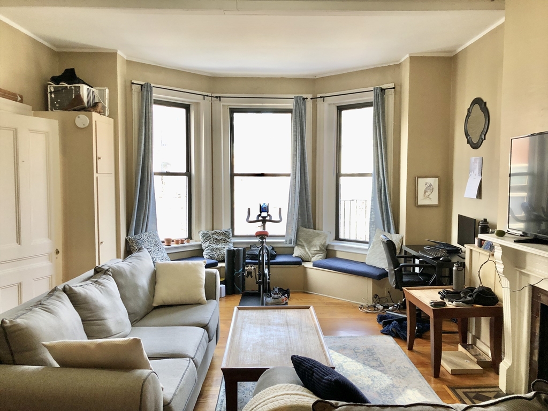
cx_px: 274
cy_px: 206
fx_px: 443
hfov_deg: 63.4
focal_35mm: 28
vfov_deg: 49.7
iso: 32
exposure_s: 1/30
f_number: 1.8
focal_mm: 3.99
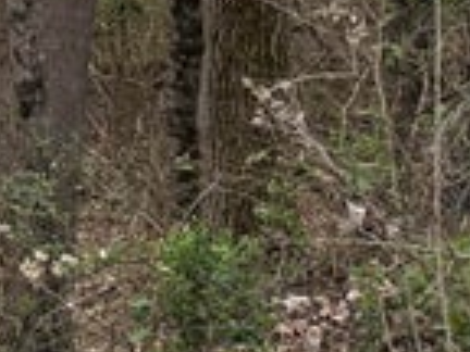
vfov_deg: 9.9
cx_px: -739
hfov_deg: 11.1
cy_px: -257
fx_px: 1928
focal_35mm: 142
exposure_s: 1/3279
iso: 100
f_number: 1.78
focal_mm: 6.76
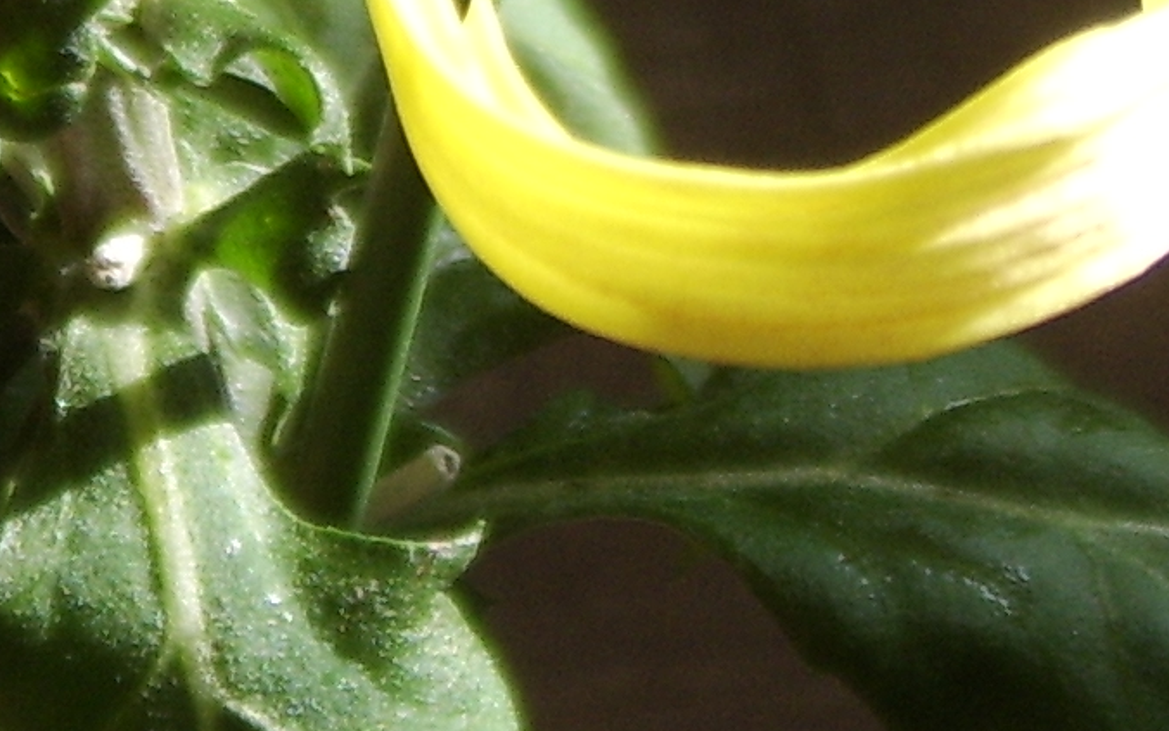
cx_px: 420
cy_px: -622
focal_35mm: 260
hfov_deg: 8.1
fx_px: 8286
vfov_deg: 5.0
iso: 71
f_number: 3.5
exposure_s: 1/229
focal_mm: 14.04
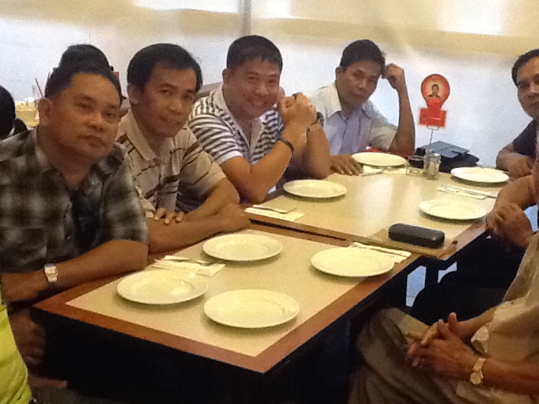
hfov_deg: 33.2
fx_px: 903
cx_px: 298
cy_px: 260
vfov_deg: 25.1
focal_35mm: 58
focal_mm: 2.03
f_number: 2.4
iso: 400
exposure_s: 1/15
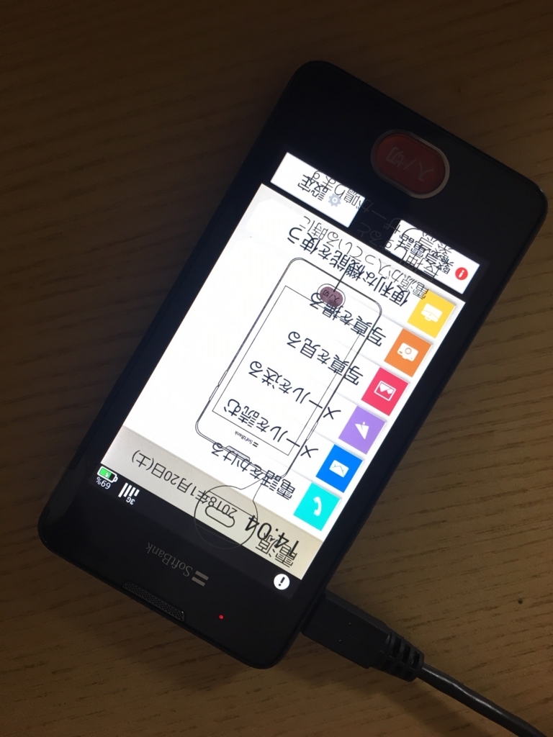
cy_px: 368
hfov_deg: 48.2
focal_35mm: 29
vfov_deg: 61.7
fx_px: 618
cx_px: 276
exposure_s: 1/30
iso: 80
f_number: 2.2
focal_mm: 4.15
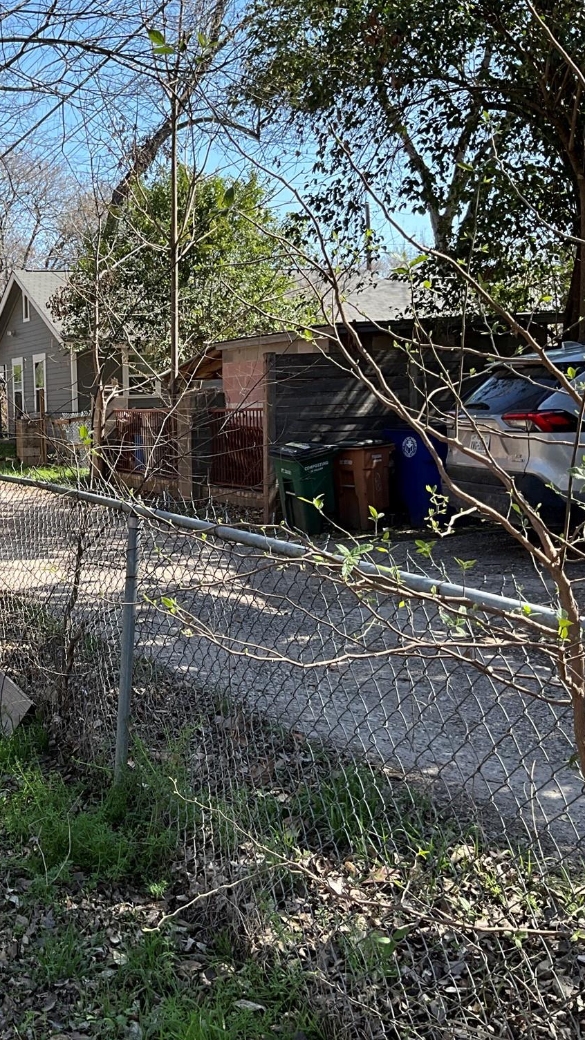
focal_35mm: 43
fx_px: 1186
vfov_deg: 47.4
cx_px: 24
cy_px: 512
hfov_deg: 26.5
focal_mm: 3
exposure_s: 1/562
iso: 25
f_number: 1.8
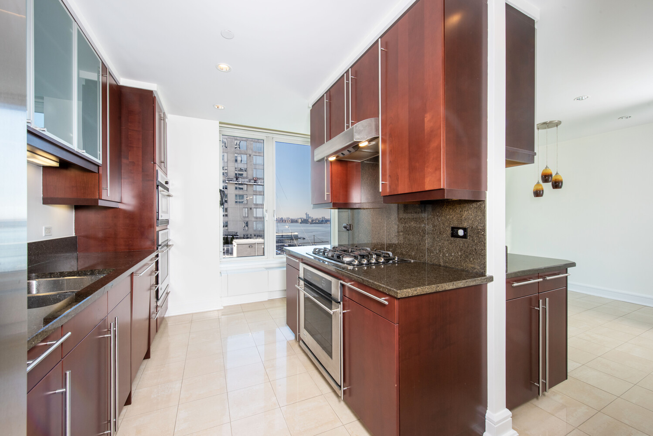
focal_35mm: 14
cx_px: 326
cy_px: 218
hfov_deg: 104.2
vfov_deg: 81.3
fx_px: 254
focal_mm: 14
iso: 200
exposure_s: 1/30
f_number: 10
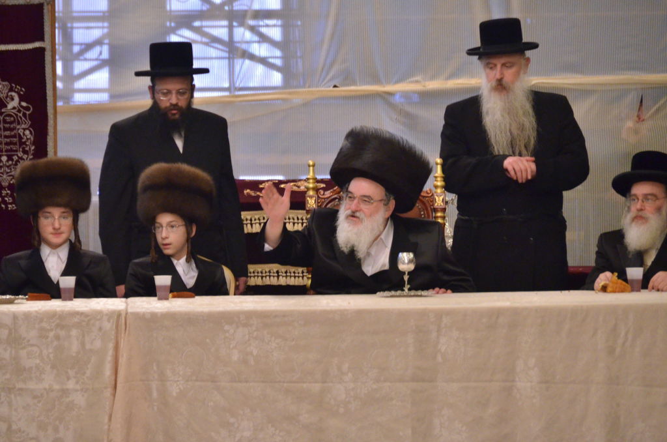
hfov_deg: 6.9
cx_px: 334
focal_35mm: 300
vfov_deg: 4.6
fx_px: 5546
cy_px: 221
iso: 2500
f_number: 5.6
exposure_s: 1/80
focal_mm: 200
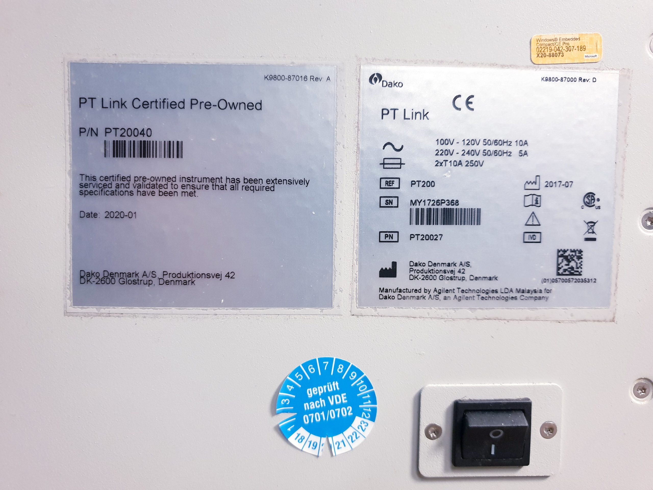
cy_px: 245
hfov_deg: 67.3
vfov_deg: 53.1
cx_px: 326
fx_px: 490
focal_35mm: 26
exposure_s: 1/33
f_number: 1.5
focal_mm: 4.3
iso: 320
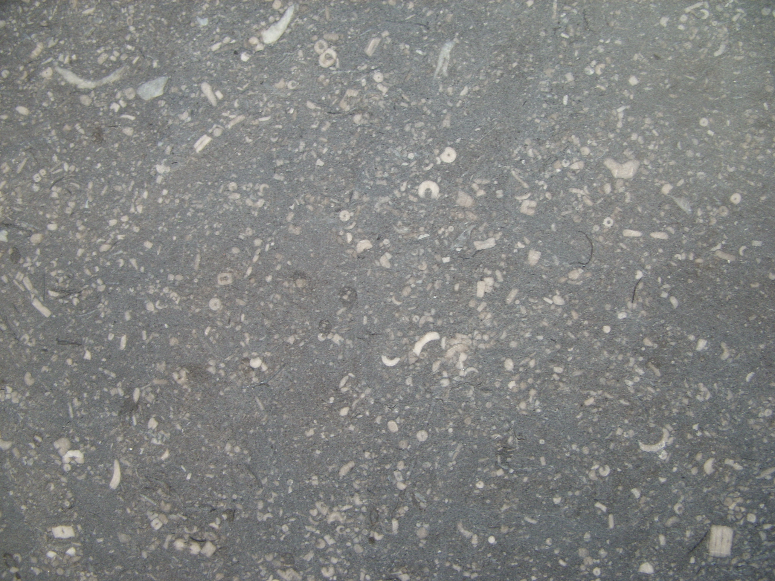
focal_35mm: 38
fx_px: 851
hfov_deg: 49.0
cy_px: 290
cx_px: 388
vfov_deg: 37.7
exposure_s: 1/8
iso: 50
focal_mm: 7.8
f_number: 2.8
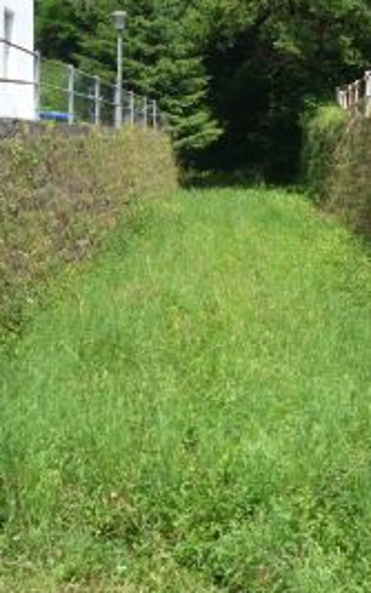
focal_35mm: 61
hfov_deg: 21.3
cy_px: 247
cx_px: 233
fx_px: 986
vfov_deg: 33.4
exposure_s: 1/400
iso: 100
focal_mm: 5.2
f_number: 4
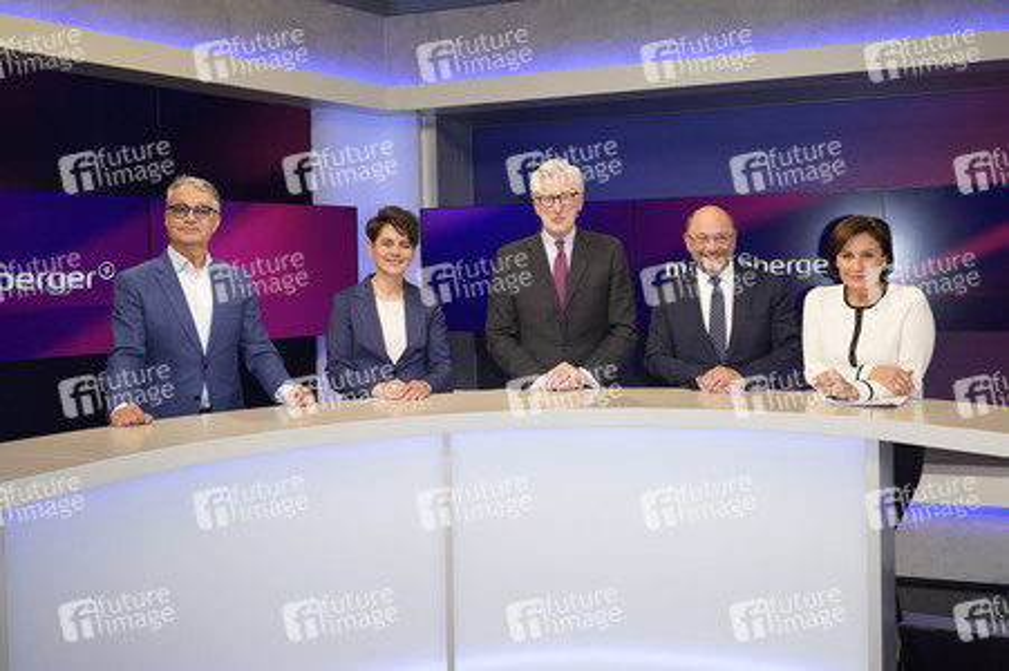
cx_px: 504
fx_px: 784
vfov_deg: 46.3
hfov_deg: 65.5
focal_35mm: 28
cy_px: 336
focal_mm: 28
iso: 2000
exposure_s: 1/160
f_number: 5.6
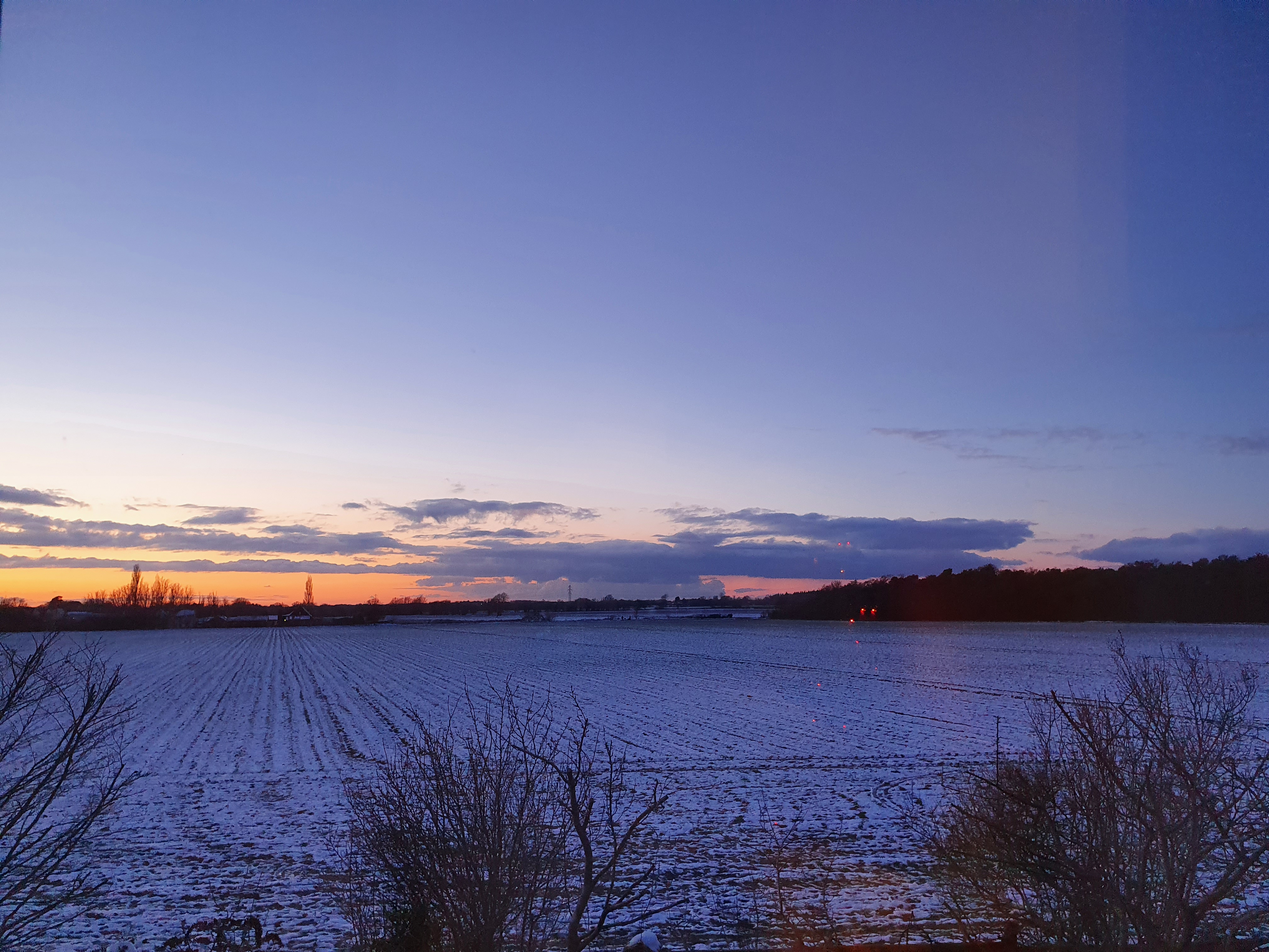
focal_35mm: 26
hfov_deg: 67.3
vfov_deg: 53.1
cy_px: 476
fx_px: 953
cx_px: 634
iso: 250
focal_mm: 4.32
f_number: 2.4
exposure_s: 1/50
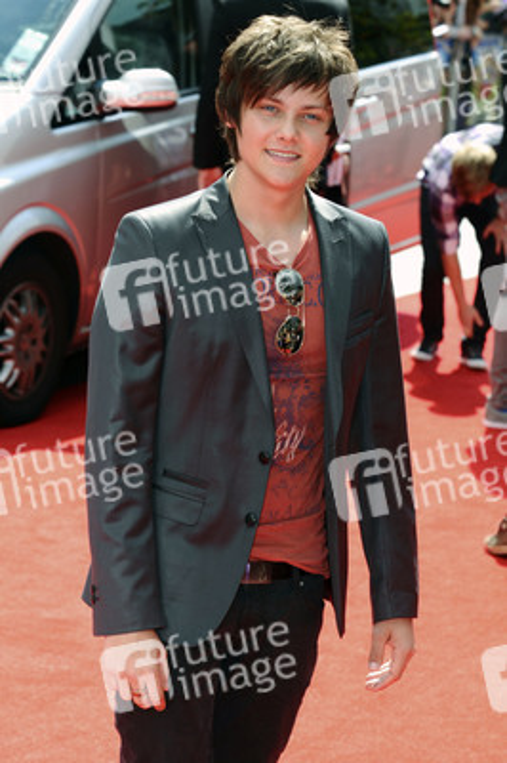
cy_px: 382
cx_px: 254
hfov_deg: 11.4
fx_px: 2539
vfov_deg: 17.1
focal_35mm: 120
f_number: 5.6
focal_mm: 80
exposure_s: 1/160
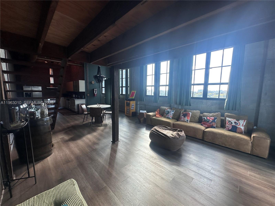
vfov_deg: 85.7
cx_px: 138
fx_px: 111
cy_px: 103
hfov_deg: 102.1
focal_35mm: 14
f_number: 2.2
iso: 40
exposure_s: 1/99
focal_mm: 2.22
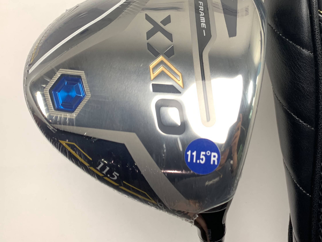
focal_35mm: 47
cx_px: 235
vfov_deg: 30.6
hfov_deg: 39.5
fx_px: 437
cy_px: 78
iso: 50
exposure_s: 1/60
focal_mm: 4.25
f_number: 1.8
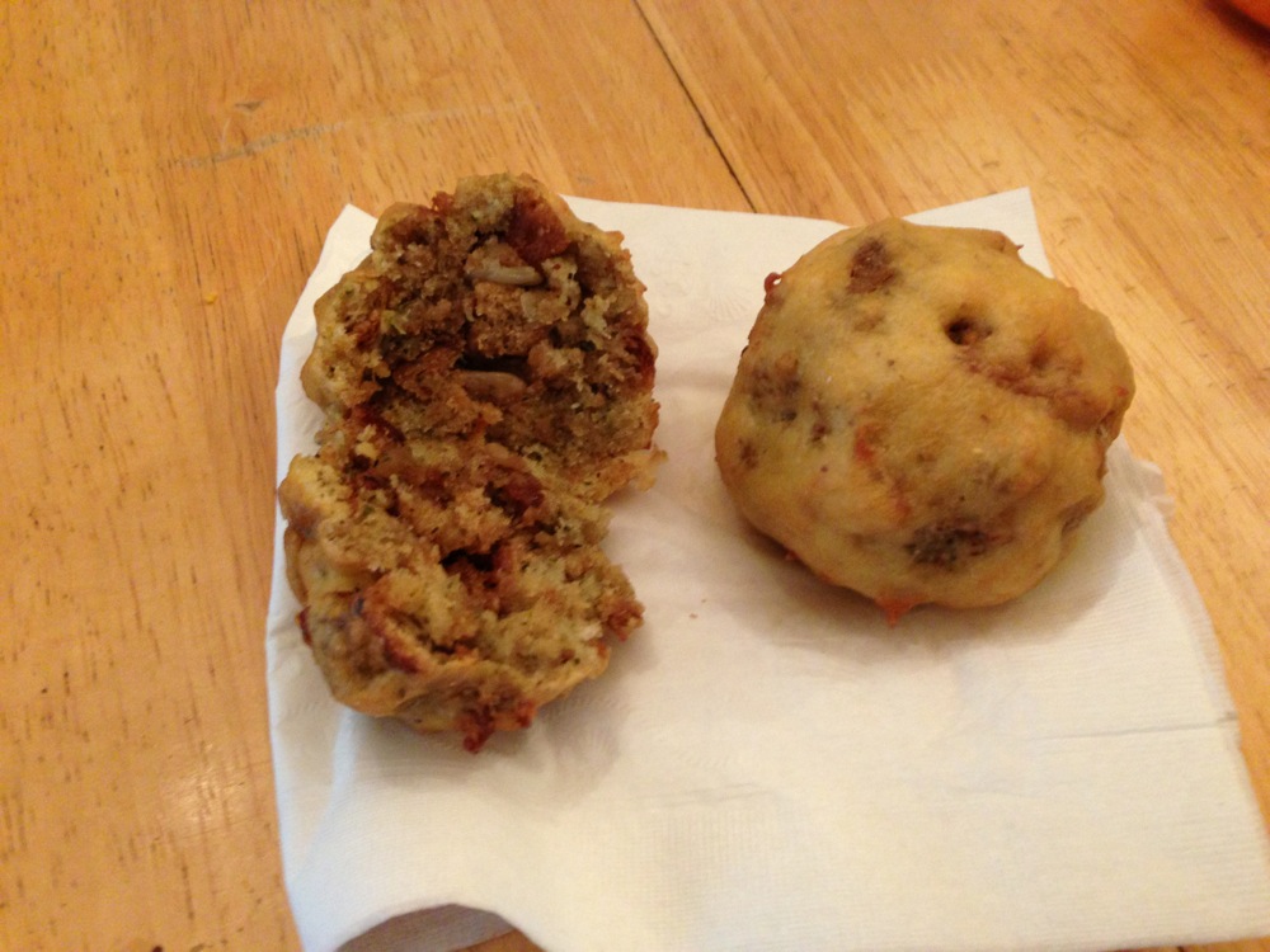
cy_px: 476
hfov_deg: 55.4
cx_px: 635
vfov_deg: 42.9
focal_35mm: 33
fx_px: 1211
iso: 250
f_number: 2.4
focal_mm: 4.13
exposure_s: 1/20
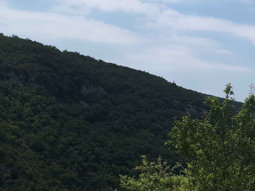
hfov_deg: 26.1
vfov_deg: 20.7
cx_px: 252
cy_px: 100
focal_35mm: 71
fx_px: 523
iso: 40
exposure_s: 1/2415
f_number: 1.9
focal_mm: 3.6
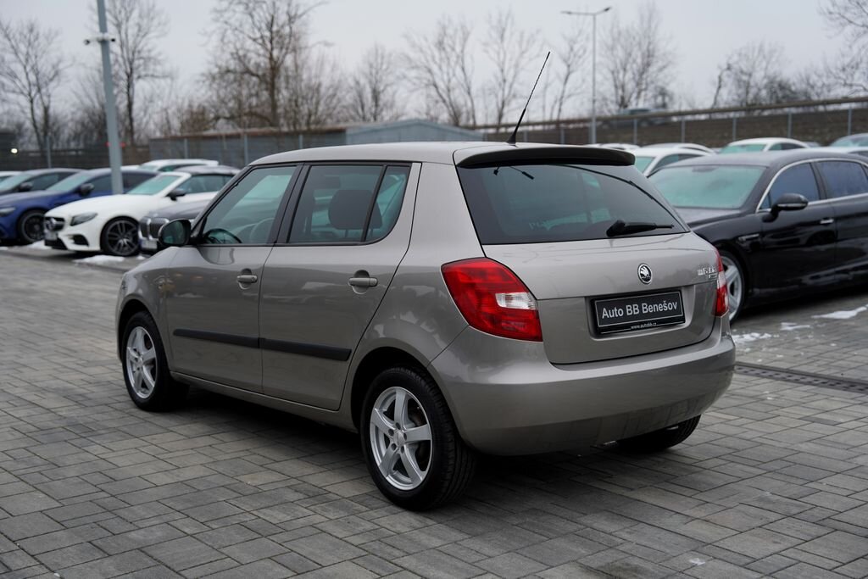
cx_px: 434
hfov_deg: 44.5
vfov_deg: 30.5
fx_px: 1061
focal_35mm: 44
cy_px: 290
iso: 100
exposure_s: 1/50
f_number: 2.8
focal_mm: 44
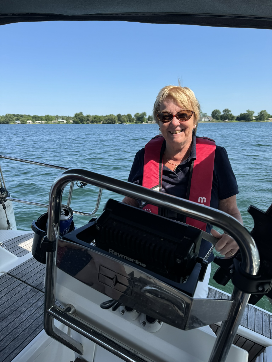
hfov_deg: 56.8
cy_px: 181
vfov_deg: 71.6
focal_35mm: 24
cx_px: 136
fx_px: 251
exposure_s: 1/2506
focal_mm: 6.76
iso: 80
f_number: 1.78
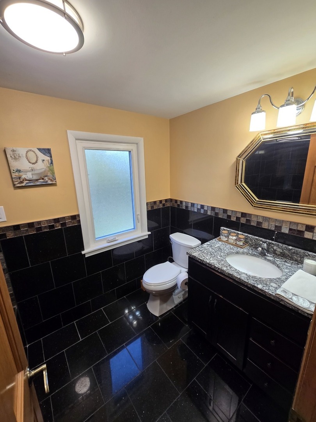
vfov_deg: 106.2
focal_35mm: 13
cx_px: 158
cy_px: 211
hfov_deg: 89.9
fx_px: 158
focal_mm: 2.2
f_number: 2.2
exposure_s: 1/60
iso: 160
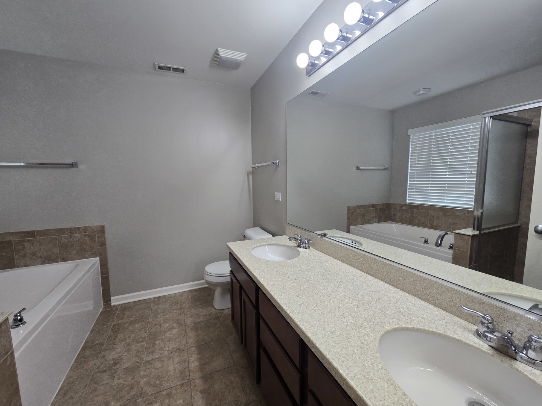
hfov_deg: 106.2
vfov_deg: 89.9
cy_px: 203
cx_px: 271
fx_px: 204
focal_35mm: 13
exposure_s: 1/60
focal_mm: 2.2
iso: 100
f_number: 2.2
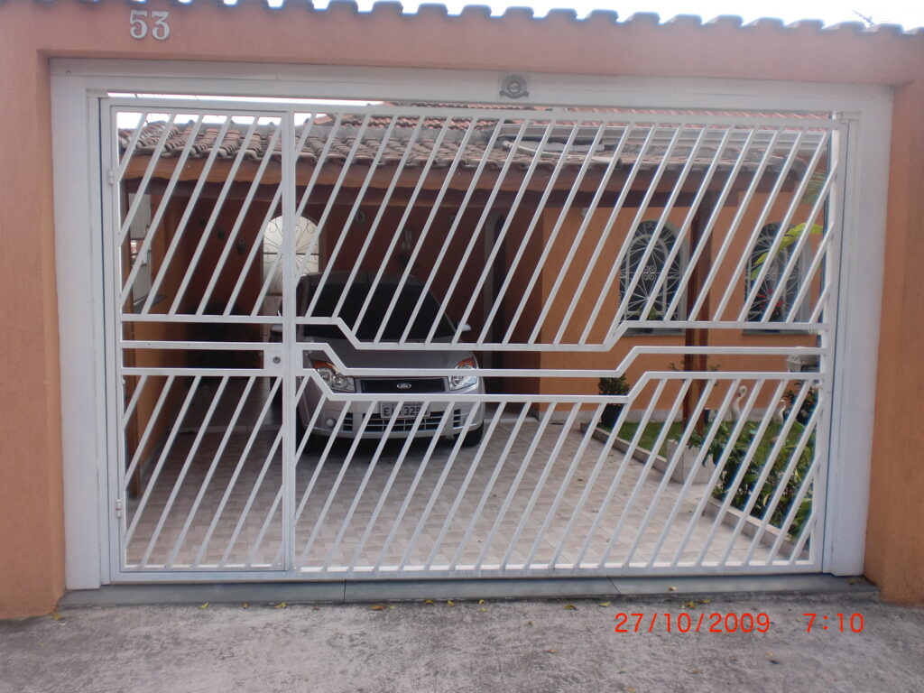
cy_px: 346
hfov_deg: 52.6
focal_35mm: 35
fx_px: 934
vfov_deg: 40.7
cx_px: 462
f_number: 3.1
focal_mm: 6.3
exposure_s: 1/200
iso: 64
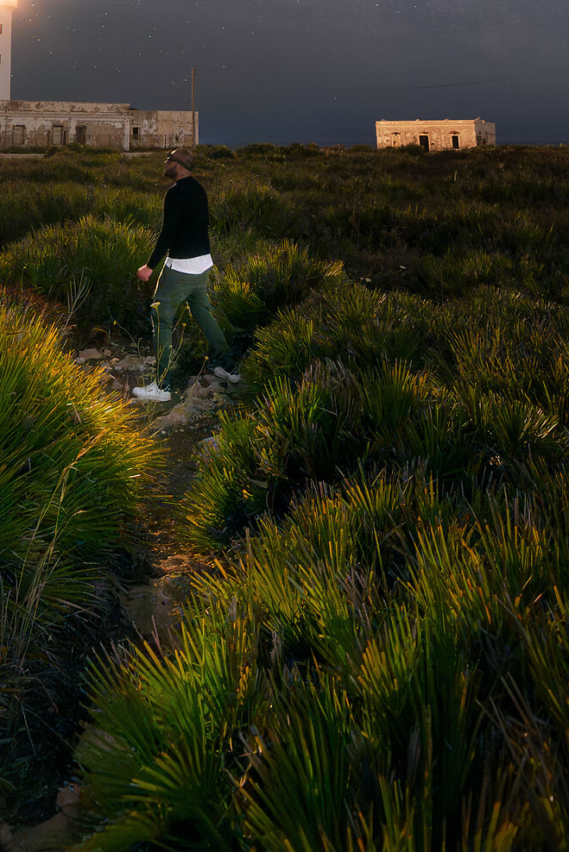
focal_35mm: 34
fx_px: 806
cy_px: -101
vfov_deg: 42.7
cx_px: 178
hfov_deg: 38.3
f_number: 2.8
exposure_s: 10
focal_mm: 14
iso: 4000
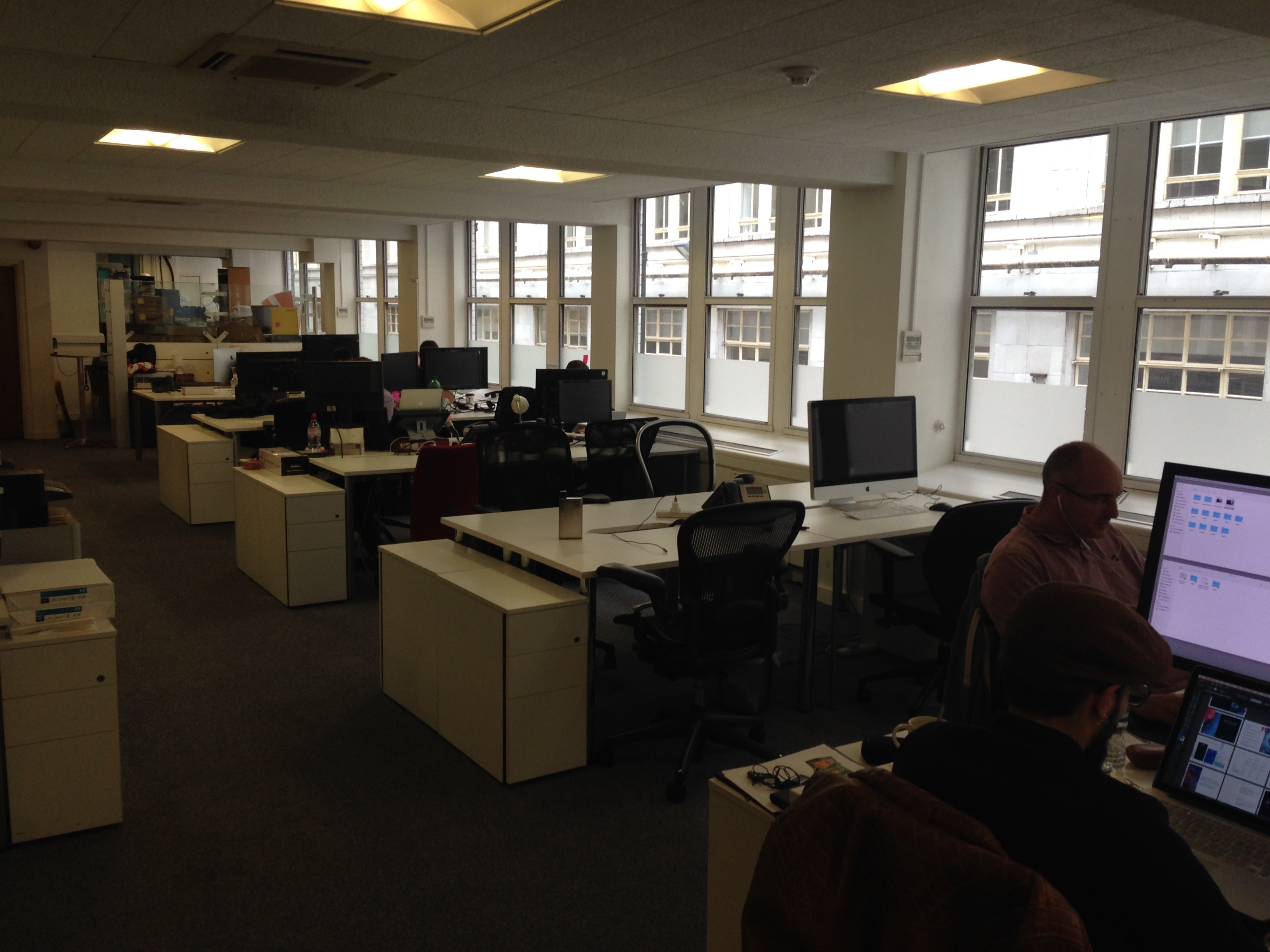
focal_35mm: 33
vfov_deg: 42.9
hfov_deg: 55.4
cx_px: 635
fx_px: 1211
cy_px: 476
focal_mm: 4.12
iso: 64
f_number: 2.4
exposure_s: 1/60
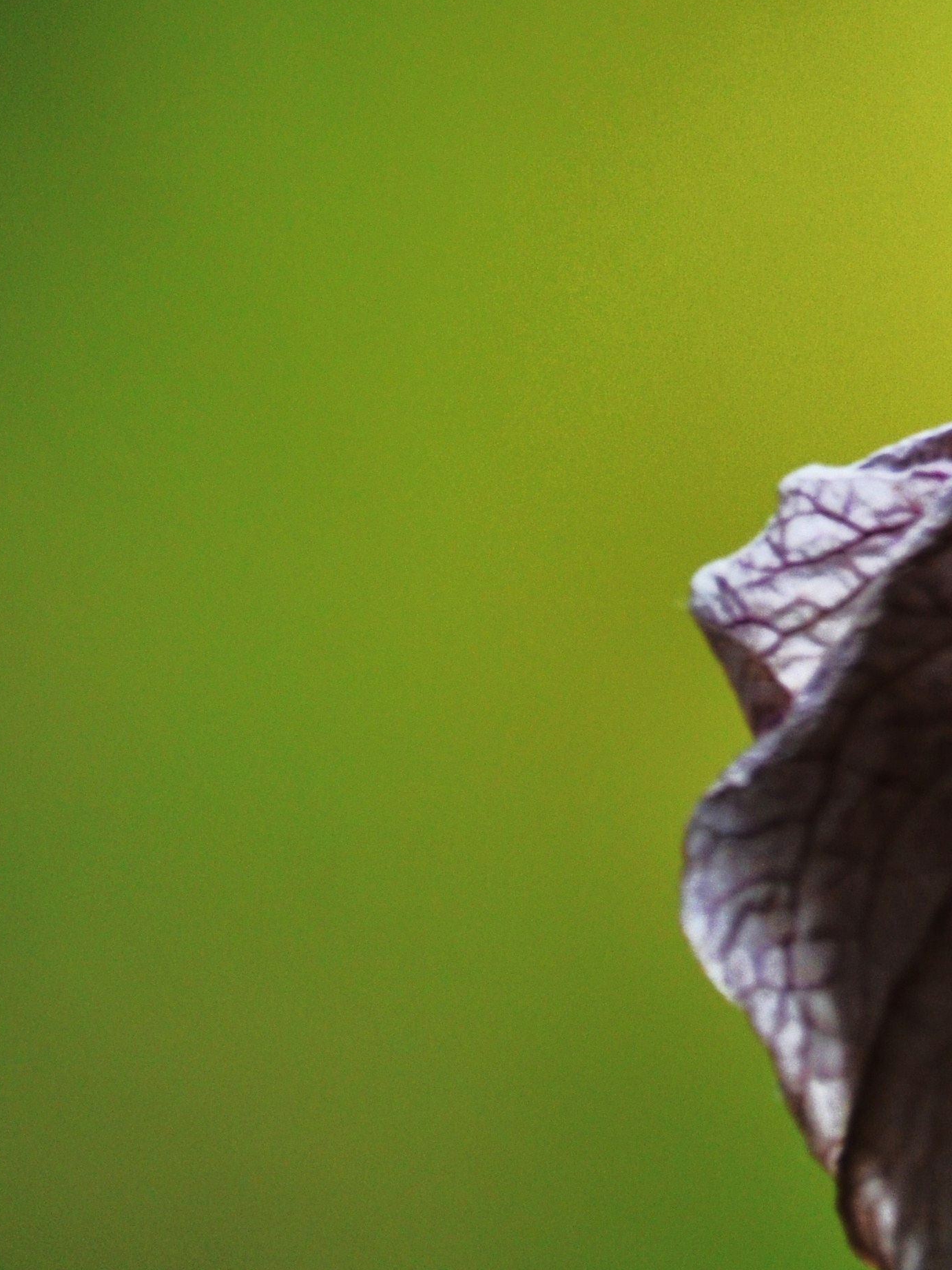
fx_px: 28229
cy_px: 499
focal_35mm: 770
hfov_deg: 1.9
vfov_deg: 2.6
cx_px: 1084
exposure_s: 1/60
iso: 400
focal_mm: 200
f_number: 5.6
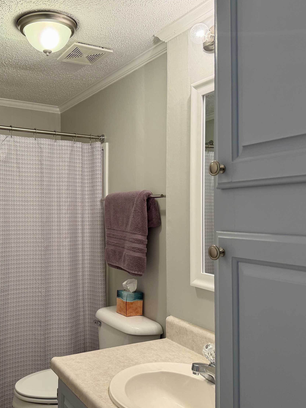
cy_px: 208
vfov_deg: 55.3
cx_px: 89
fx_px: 389
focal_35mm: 33
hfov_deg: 42.0
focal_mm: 6.76
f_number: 1.78
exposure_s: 1/60
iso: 125
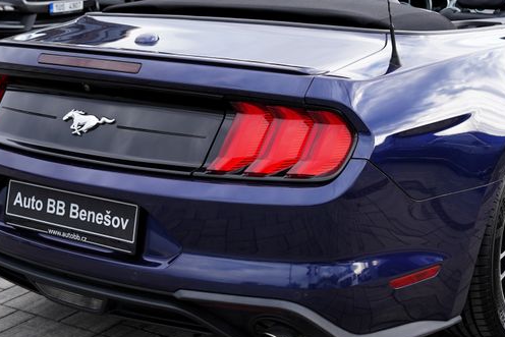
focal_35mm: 66
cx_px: 330
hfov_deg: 30.3
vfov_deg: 20.6
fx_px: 926
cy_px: 128
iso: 100
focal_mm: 32
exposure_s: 1/100
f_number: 4.5
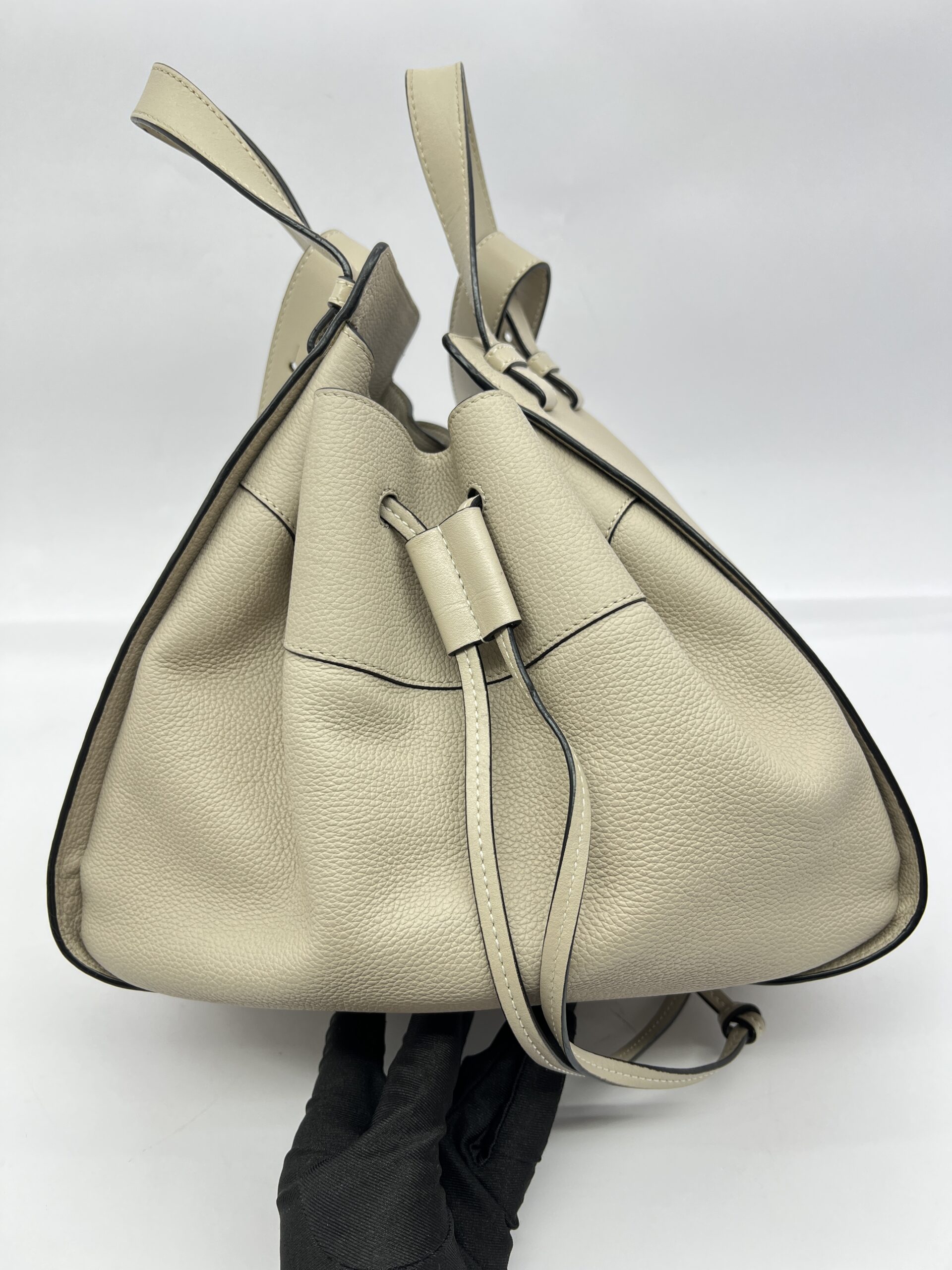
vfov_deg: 67.3
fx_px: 953
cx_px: 476
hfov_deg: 53.1
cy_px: 635
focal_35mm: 26
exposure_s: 1/100
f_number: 1.5
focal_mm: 5.7
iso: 40
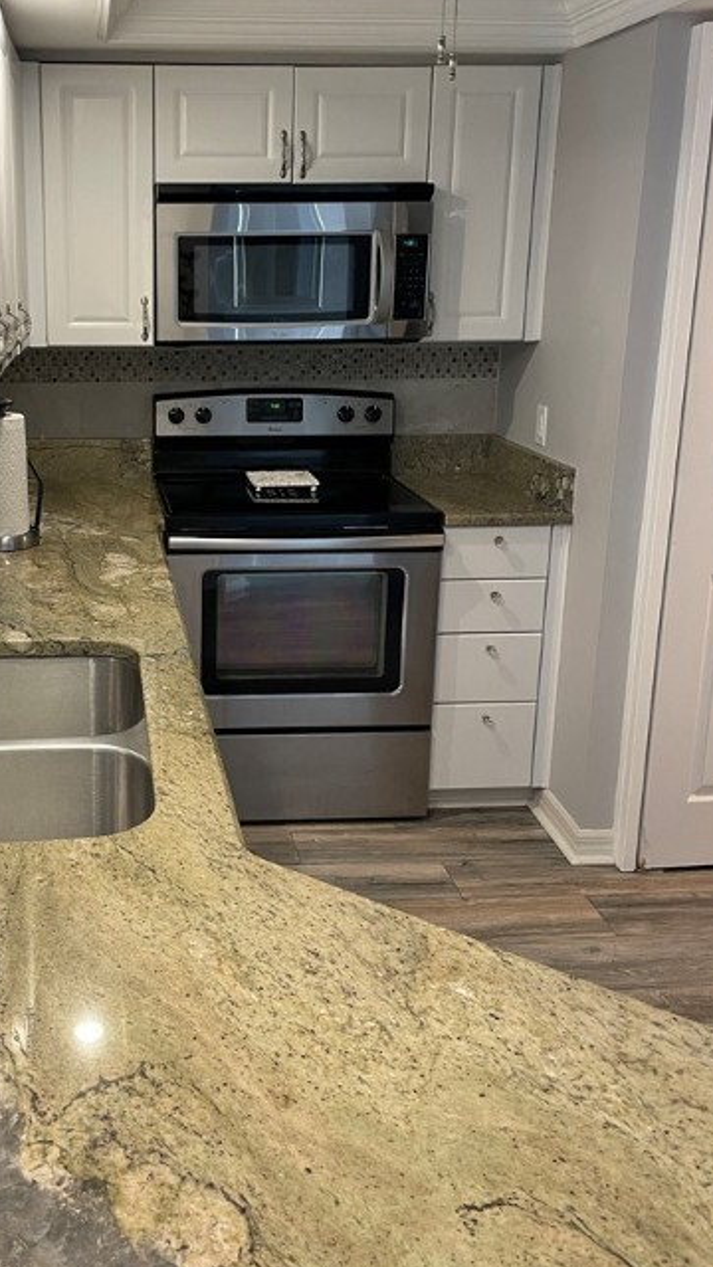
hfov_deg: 33.9
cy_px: 550
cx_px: 172
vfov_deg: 57.8
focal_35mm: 34
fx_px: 1143
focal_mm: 4.2
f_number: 1.6
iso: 125
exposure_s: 1/60
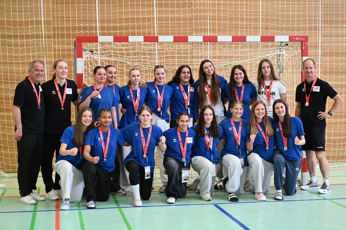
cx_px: 173
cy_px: 115
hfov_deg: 28.9
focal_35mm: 70
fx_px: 672
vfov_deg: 19.4
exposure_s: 1/1250
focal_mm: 70
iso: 4000
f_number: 2.8
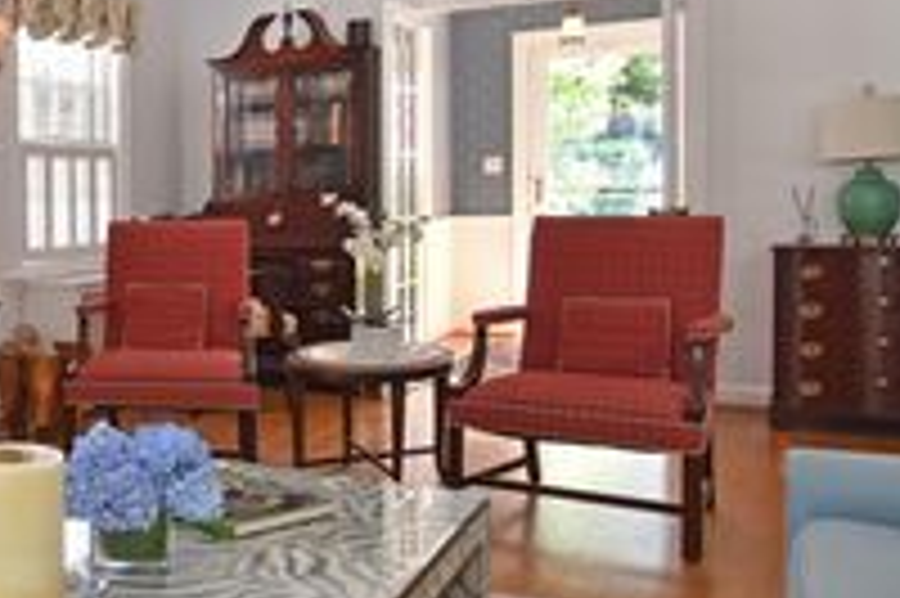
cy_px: 245
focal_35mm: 41
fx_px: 1030
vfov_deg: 32.3
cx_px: -40
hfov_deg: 40.1
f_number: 8
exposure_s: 1/40
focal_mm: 11
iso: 640
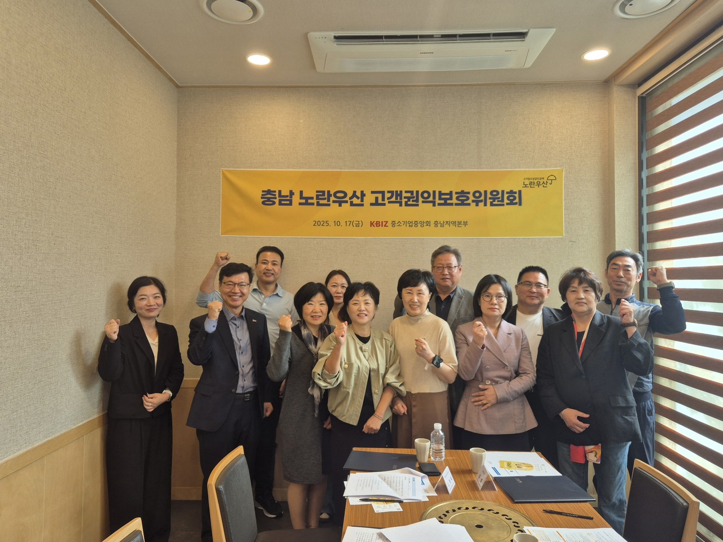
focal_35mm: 23
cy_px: 271
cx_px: 362
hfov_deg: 73.9
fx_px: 480
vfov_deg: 58.9
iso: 40
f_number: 1.8
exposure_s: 1/120
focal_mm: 5.4
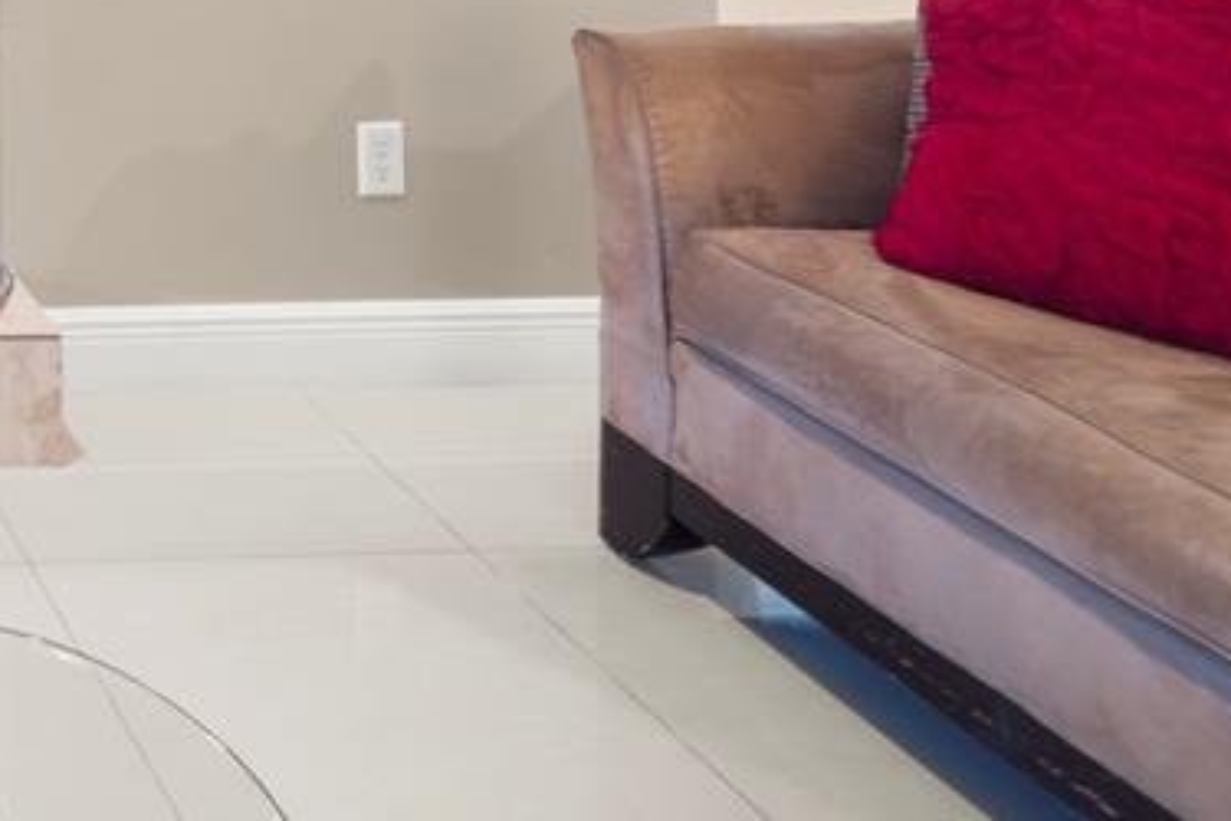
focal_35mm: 41
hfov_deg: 32.8
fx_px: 1402
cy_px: -292
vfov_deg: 26.7
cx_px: -427
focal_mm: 10
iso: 100
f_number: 8
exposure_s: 5
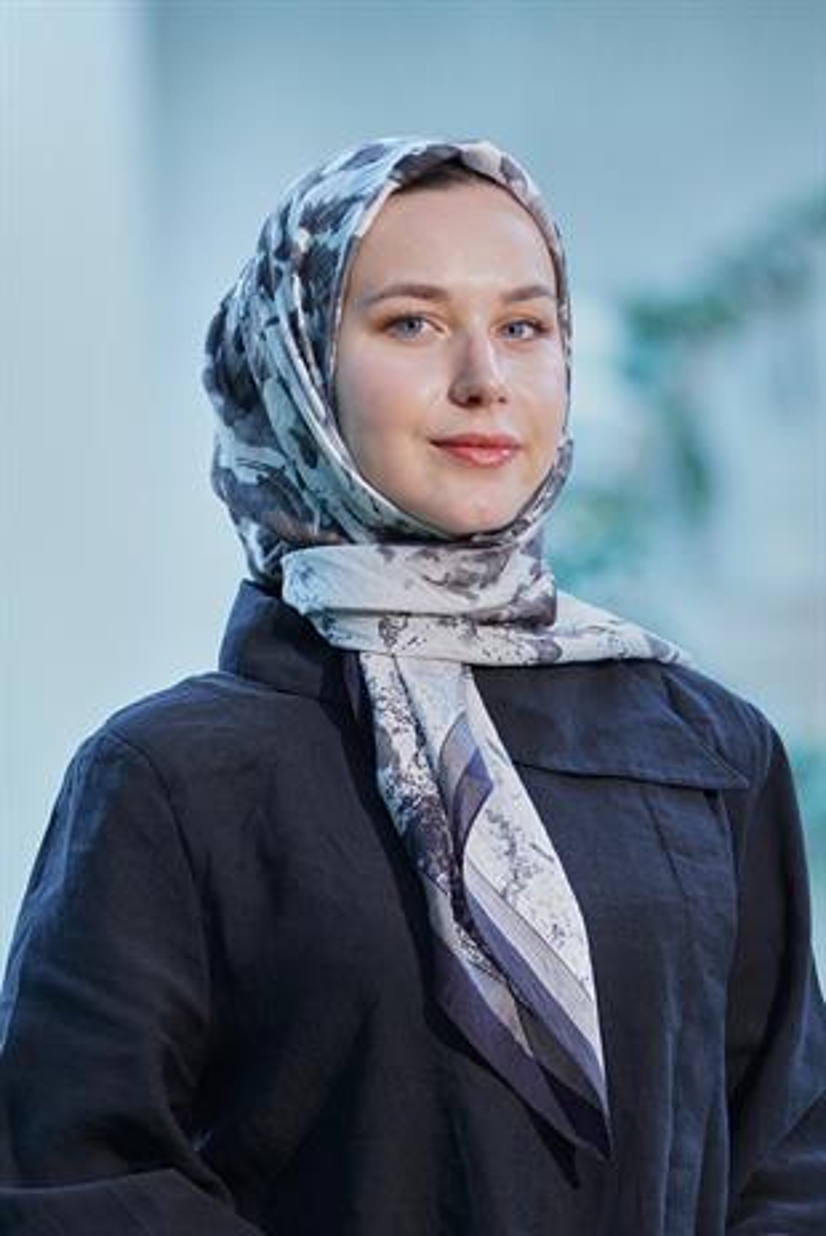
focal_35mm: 130
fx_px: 4467
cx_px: 413
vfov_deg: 15.8
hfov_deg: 10.6
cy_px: 618
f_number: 3.5
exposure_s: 1/200
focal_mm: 130
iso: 640
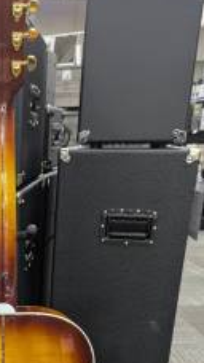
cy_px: 298
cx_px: -10
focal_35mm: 46
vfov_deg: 42.3
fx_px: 443
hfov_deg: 24.5
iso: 111
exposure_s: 1/40
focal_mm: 6.81
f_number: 1.85
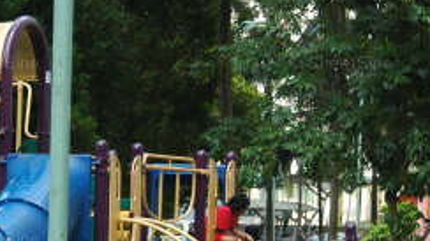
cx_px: 69
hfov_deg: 9.3
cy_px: 200
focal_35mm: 230
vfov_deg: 5.3
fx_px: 2623
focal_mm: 65
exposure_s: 1/640
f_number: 5
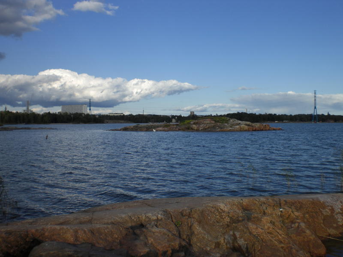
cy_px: 128
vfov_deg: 37.7
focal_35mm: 38
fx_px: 377
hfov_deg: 49.0
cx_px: 172
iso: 50
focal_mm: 6.3
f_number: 4.4
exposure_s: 1/400
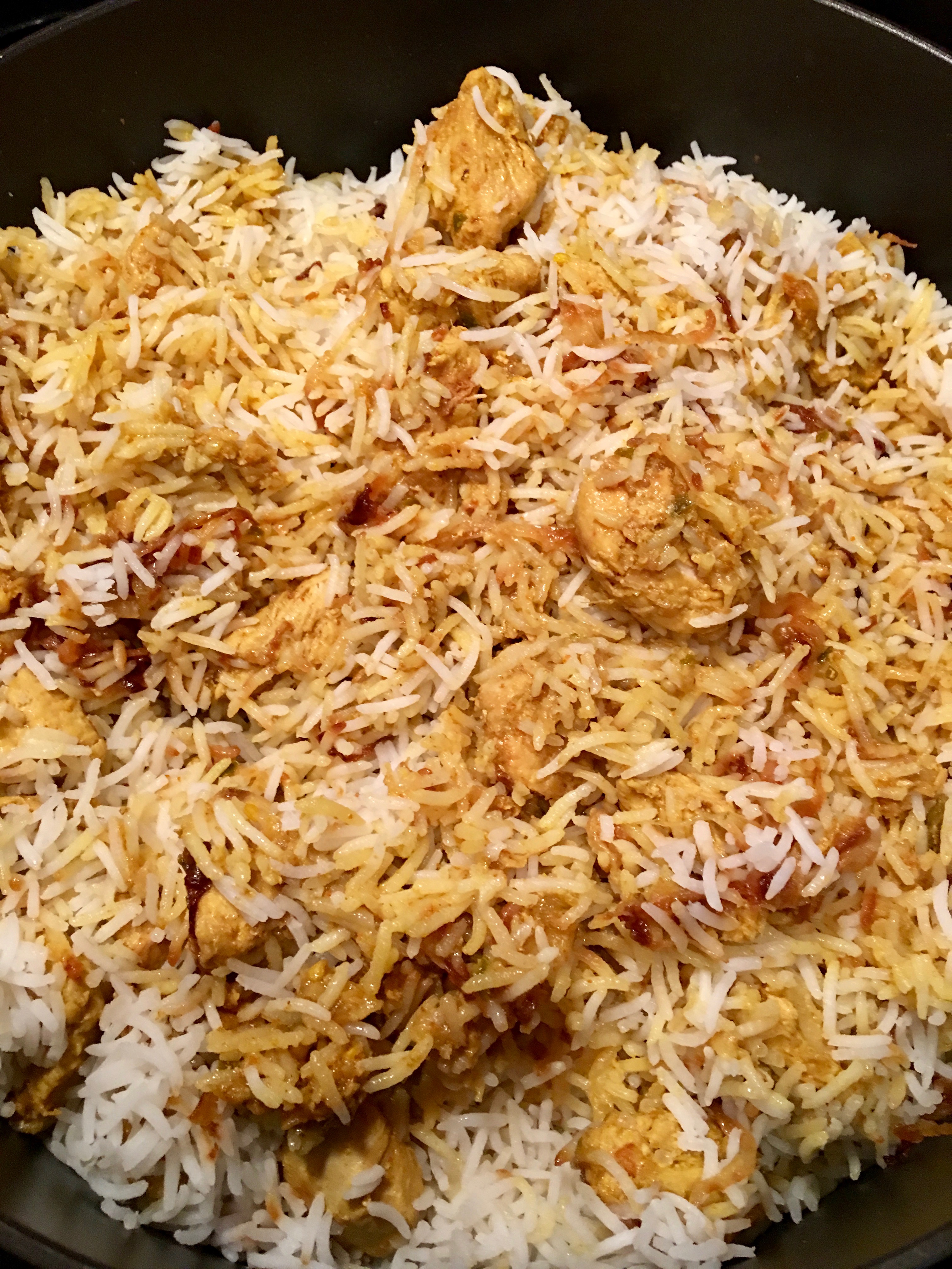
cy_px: 634
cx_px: 476
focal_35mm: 29
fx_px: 1063
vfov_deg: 61.7
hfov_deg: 48.2
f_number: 2.2
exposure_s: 1/15
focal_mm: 4.15
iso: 100
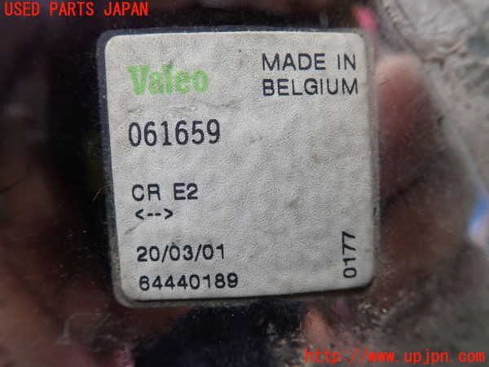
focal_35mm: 30
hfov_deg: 60.0
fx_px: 424
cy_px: 184
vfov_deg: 46.8
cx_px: 244
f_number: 2.3
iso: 320
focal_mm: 5.5
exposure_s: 1/125
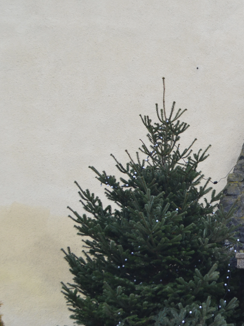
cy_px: 189
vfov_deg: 26.3
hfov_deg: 18.4
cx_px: 324
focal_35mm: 74
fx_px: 695
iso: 320
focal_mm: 22
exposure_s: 1/125
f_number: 5.6
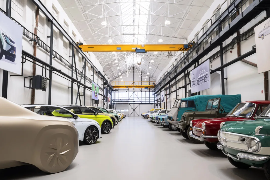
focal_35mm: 30
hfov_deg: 61.1
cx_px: 135
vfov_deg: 43.0
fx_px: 229
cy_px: 90
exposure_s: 2
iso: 100
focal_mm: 30.5
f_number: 22
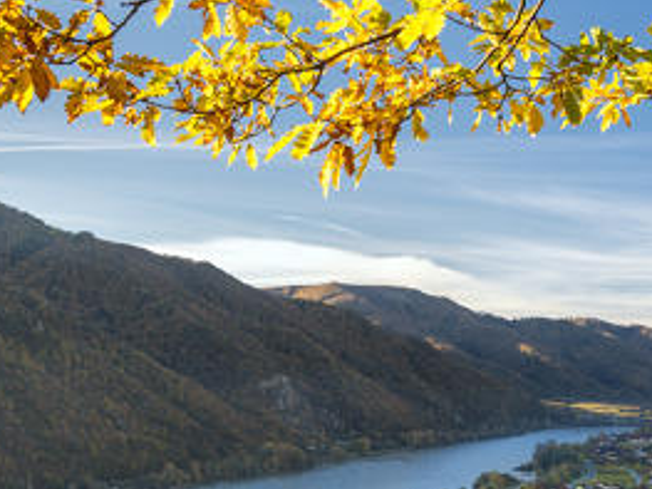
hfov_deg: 24.5
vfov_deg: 18.4
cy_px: 429
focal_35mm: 79
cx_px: 490
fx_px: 1487
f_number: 11
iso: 100
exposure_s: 1/13
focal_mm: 36
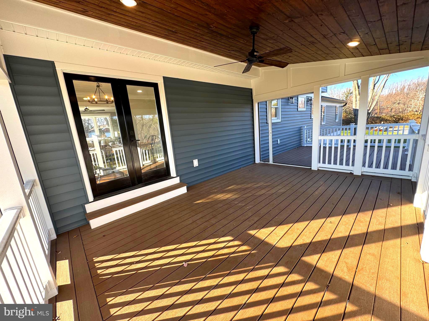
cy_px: 160
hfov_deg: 102.1
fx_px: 174
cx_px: 214
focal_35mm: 14
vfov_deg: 85.7
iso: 40
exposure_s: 1/107
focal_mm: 2.22
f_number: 2.2
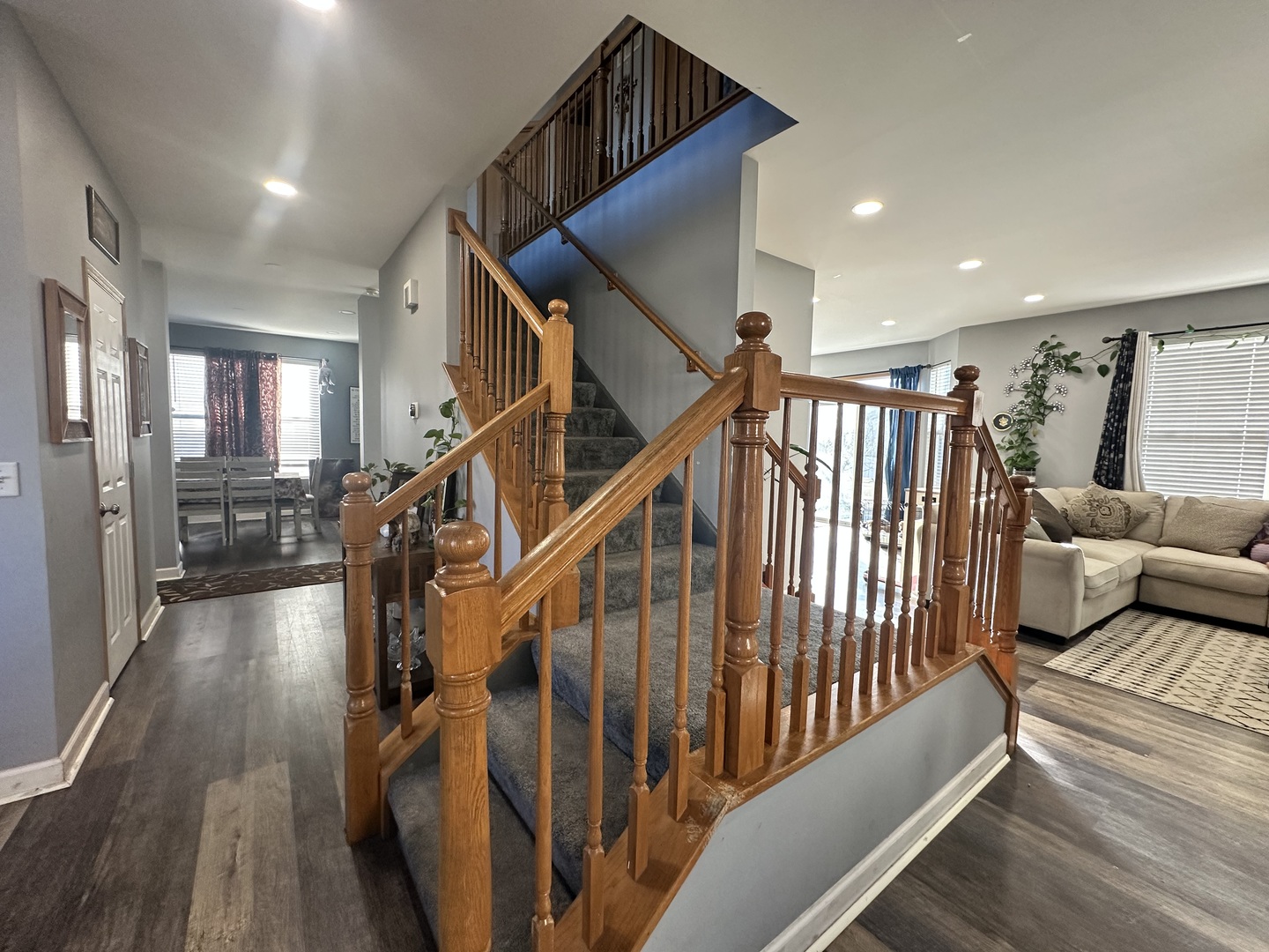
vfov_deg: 85.7
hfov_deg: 102.1
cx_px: 634
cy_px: 476
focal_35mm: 14
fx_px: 513
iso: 250
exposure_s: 1/120
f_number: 2.2
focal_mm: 2.22
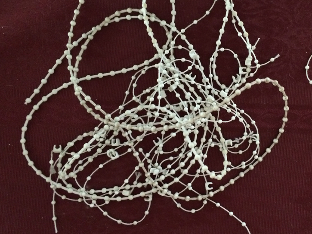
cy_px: 97
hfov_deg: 45.9
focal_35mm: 40
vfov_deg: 35.9
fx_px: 361
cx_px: 213
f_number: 2.2
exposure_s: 1/17
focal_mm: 4.15
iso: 320
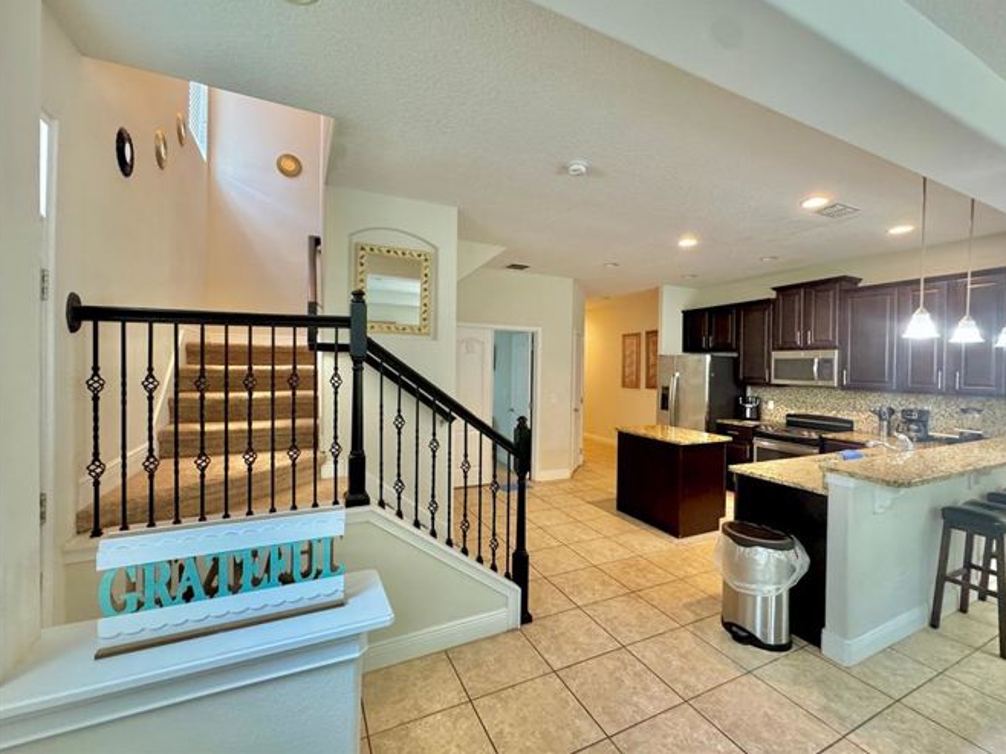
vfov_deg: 81.6
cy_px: 352
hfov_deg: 98.1
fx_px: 436
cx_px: 531
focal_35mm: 15
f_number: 2.2
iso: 400
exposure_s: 1/60
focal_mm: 2.22
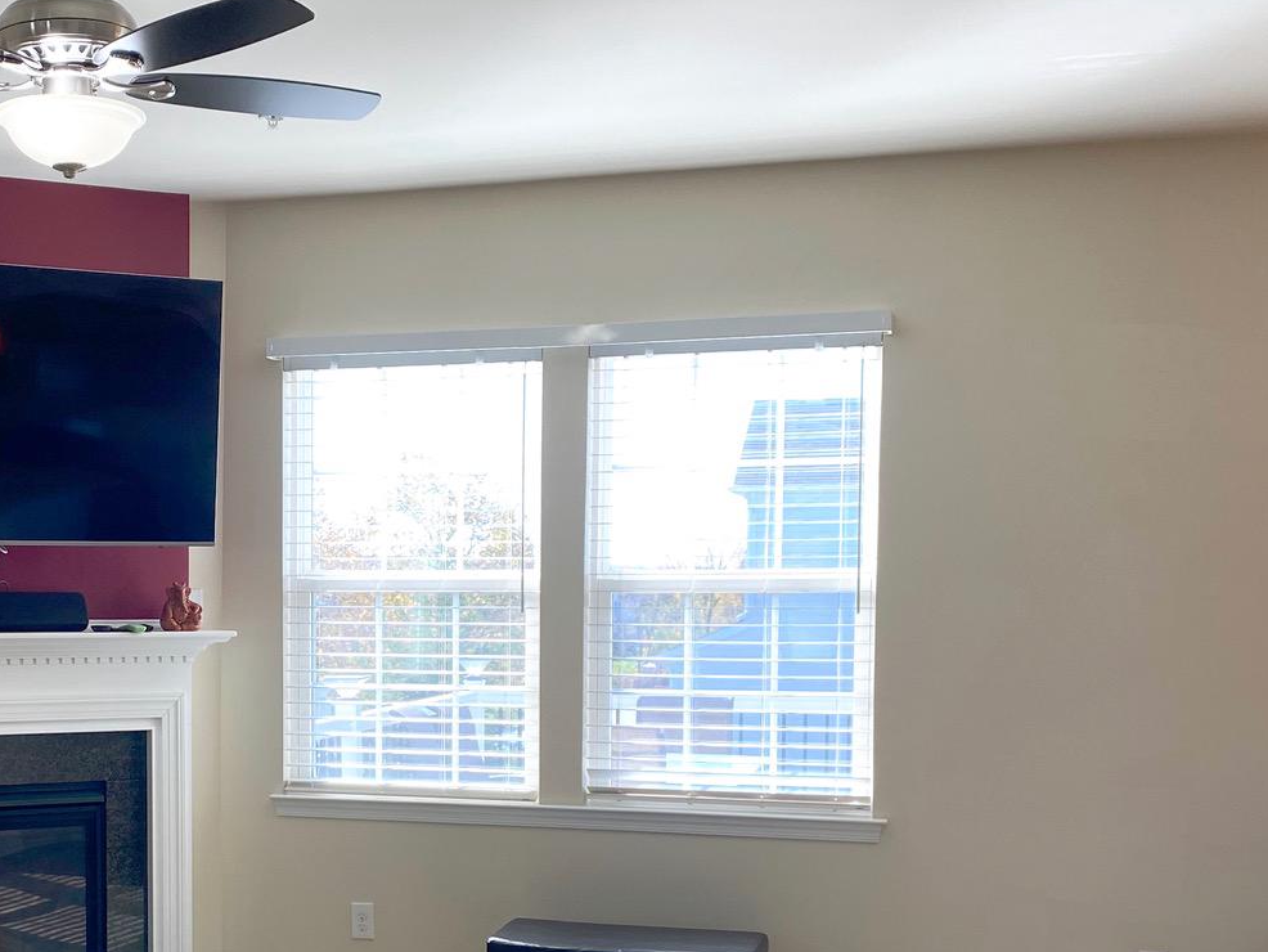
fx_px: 1979
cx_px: 284
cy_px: 729
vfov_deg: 26.6
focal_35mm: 54
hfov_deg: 34.6
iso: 32
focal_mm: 4.2
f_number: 1.8
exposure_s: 1/164
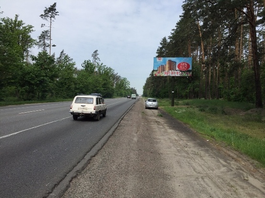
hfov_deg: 61.7
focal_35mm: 29
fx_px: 222
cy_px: 99
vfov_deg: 48.2
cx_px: 132
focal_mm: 4.15
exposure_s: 1/2326
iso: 32
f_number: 2.2
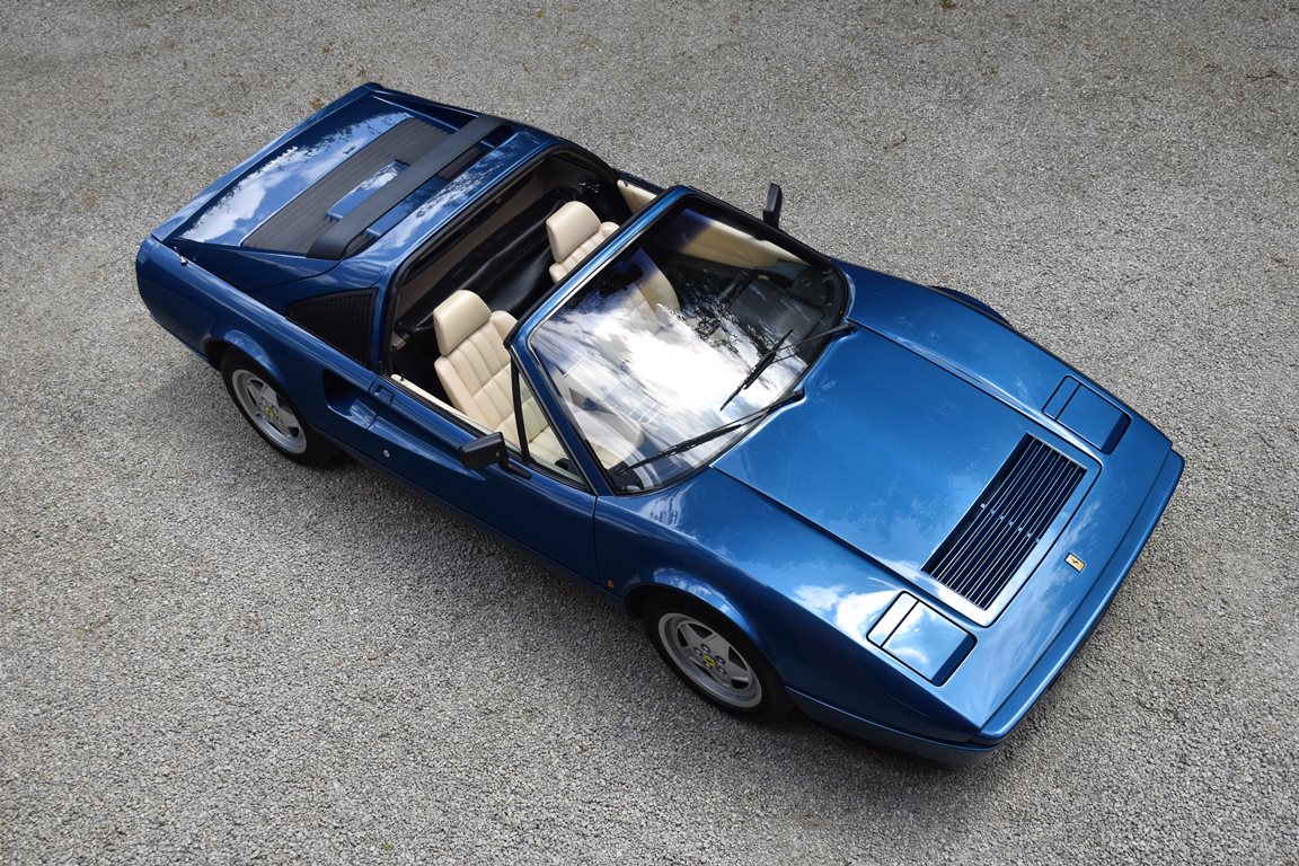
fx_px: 1245
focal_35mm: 34
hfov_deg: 55.1
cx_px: 650
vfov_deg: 38.4
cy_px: 433
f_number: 7.1
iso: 200
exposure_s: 1/250
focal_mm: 23
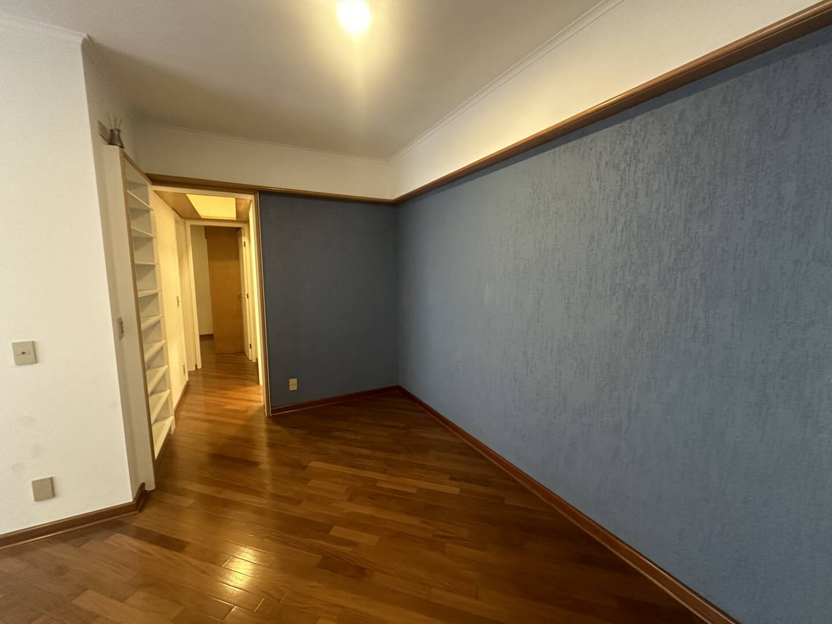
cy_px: 312
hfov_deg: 102.1
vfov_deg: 85.7
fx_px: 336
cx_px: 416
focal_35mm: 14
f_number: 2.2
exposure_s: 1/60
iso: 500
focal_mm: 2.22
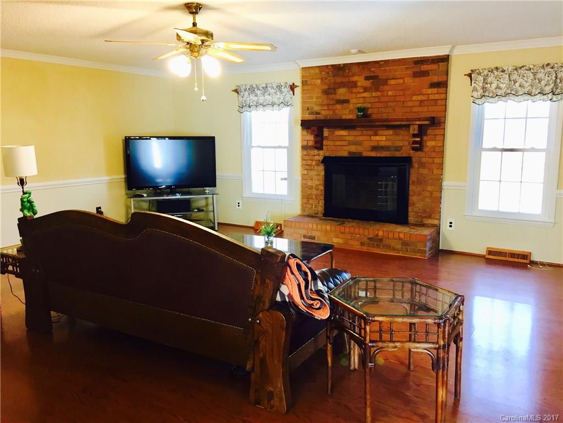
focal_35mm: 29
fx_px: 472
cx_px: 282
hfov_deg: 61.7
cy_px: 212
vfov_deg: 48.2
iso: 80
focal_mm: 4.15
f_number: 2.2
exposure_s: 1/30
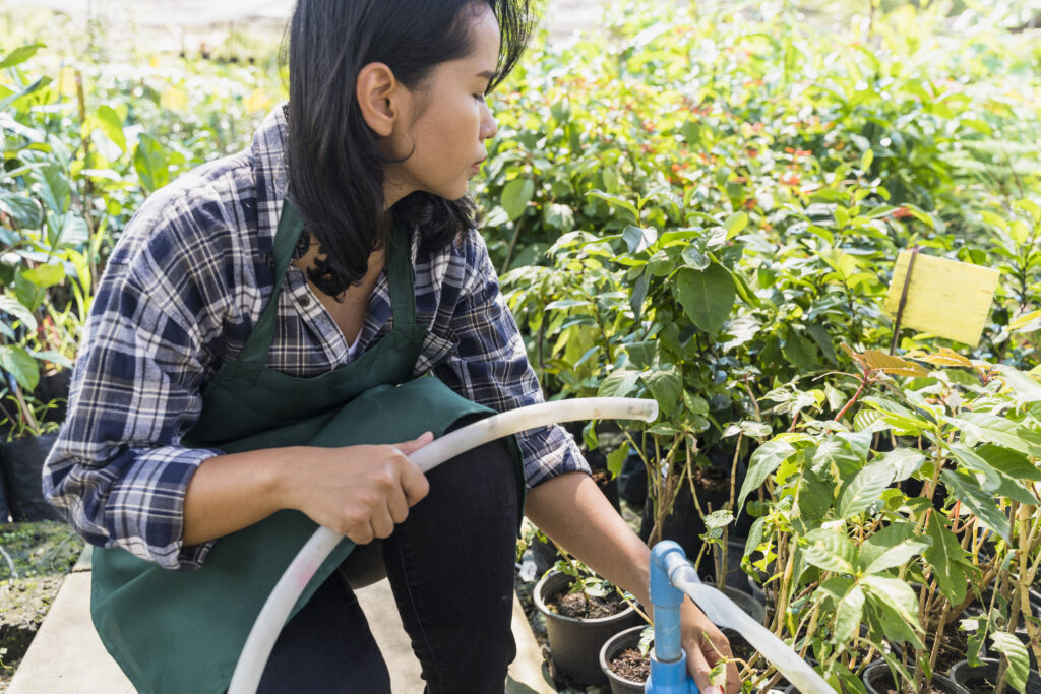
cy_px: 347
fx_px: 983
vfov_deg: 38.9
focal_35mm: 34
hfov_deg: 55.8
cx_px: 520
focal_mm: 34
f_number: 4
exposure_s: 1/400
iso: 400
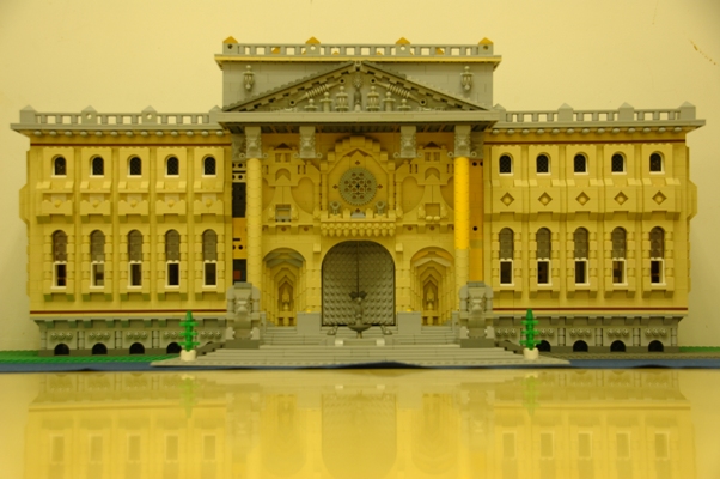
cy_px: 240
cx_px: 360
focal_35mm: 63
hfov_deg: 31.9
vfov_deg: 21.5
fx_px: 1259
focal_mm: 42
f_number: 4.2
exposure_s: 1/4
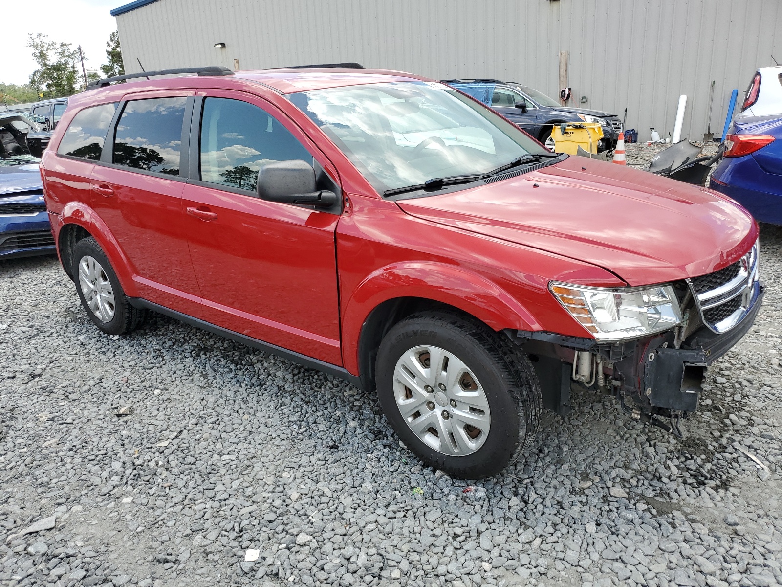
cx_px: 391
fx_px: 587
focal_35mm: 26
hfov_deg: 67.3
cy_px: 294
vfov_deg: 53.1
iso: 50
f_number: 1.5
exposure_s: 1/1000
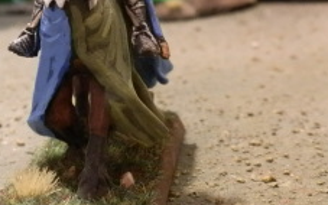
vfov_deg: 18.2
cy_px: 0
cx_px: 87
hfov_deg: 29.0
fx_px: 626
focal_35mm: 70
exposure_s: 1/50
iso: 400
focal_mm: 5
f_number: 3.1
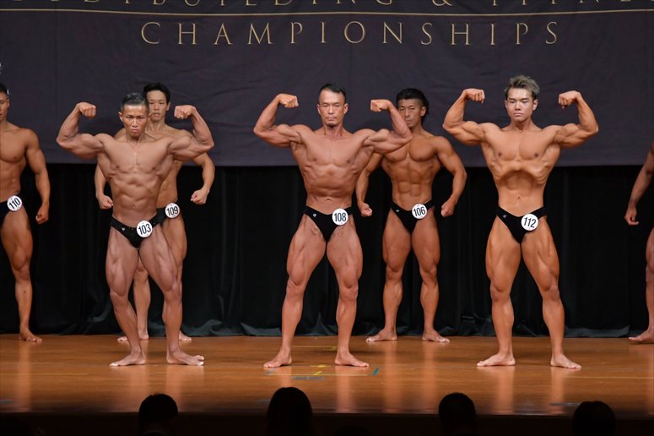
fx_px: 3940
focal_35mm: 217
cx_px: 327
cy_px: 218
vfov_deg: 6.3
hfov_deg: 9.5
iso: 4000
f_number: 5.6
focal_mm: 145
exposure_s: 1/400
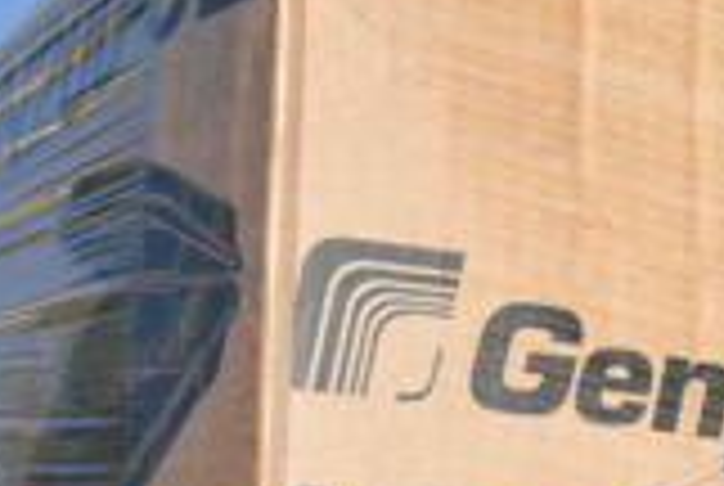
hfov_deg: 8.9
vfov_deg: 6.0
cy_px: 824
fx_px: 4574
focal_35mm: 227
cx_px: 904
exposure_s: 1/2500
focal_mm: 40
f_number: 20
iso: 6400
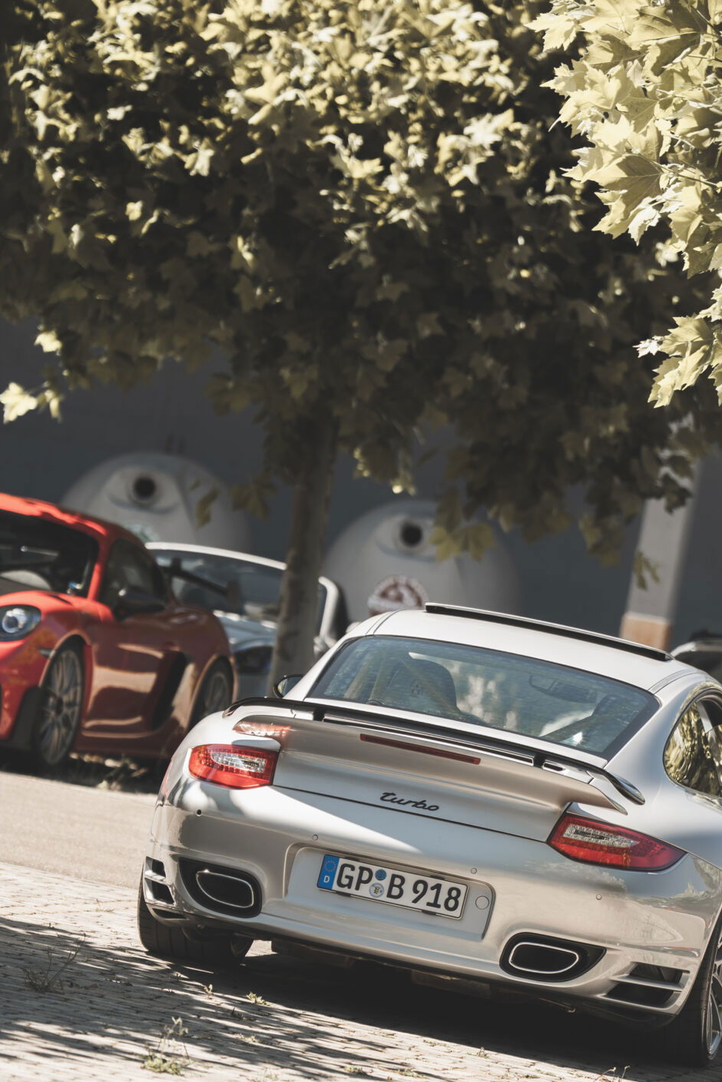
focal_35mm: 238
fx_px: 7156
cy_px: 839
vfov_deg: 8.6
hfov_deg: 5.8
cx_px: 544
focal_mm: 131
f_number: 2.8
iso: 100
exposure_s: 1/250
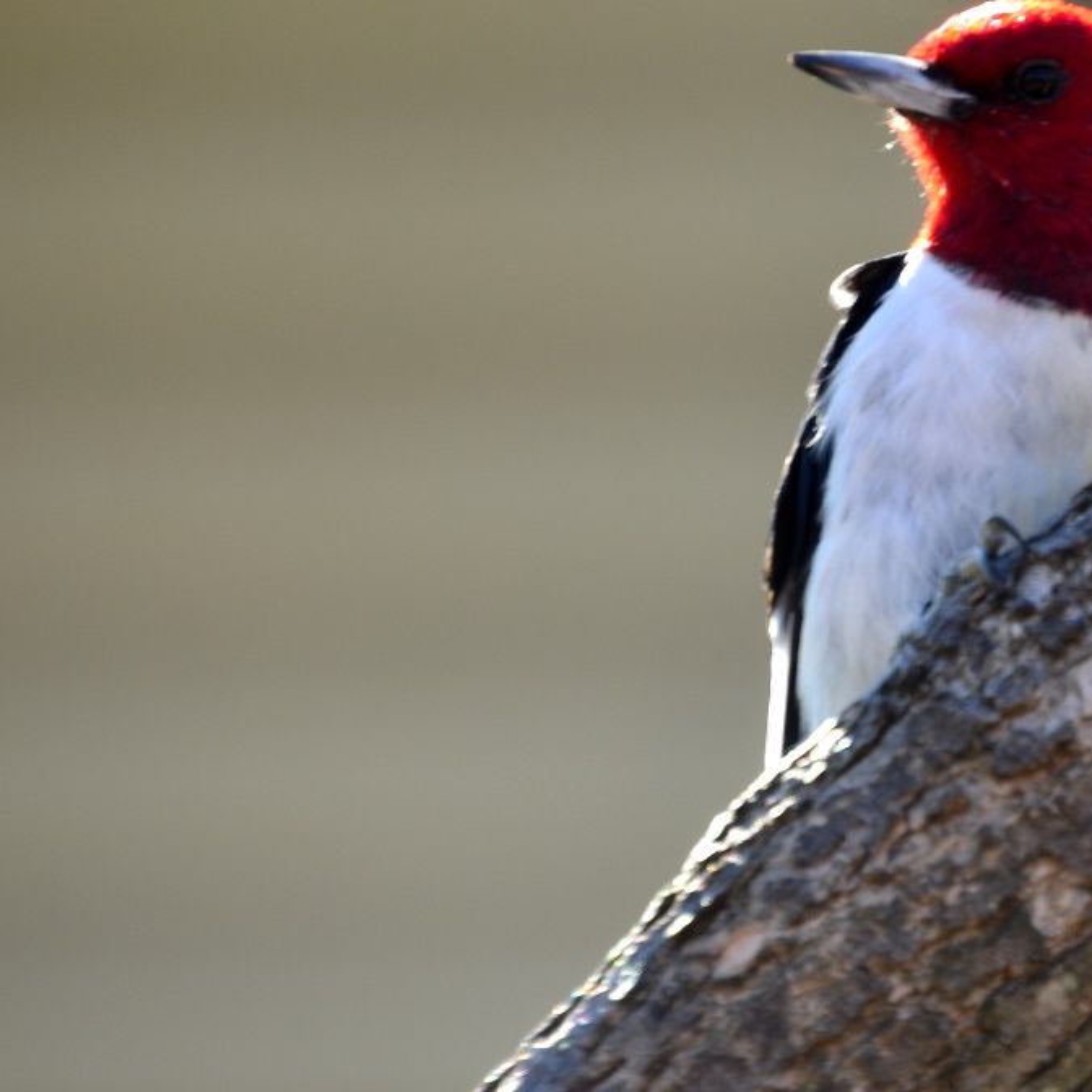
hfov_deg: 1.4
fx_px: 43221
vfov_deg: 1.4
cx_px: 908
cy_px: 314
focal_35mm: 1211
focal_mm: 400
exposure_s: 1/30
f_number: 6.3
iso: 100
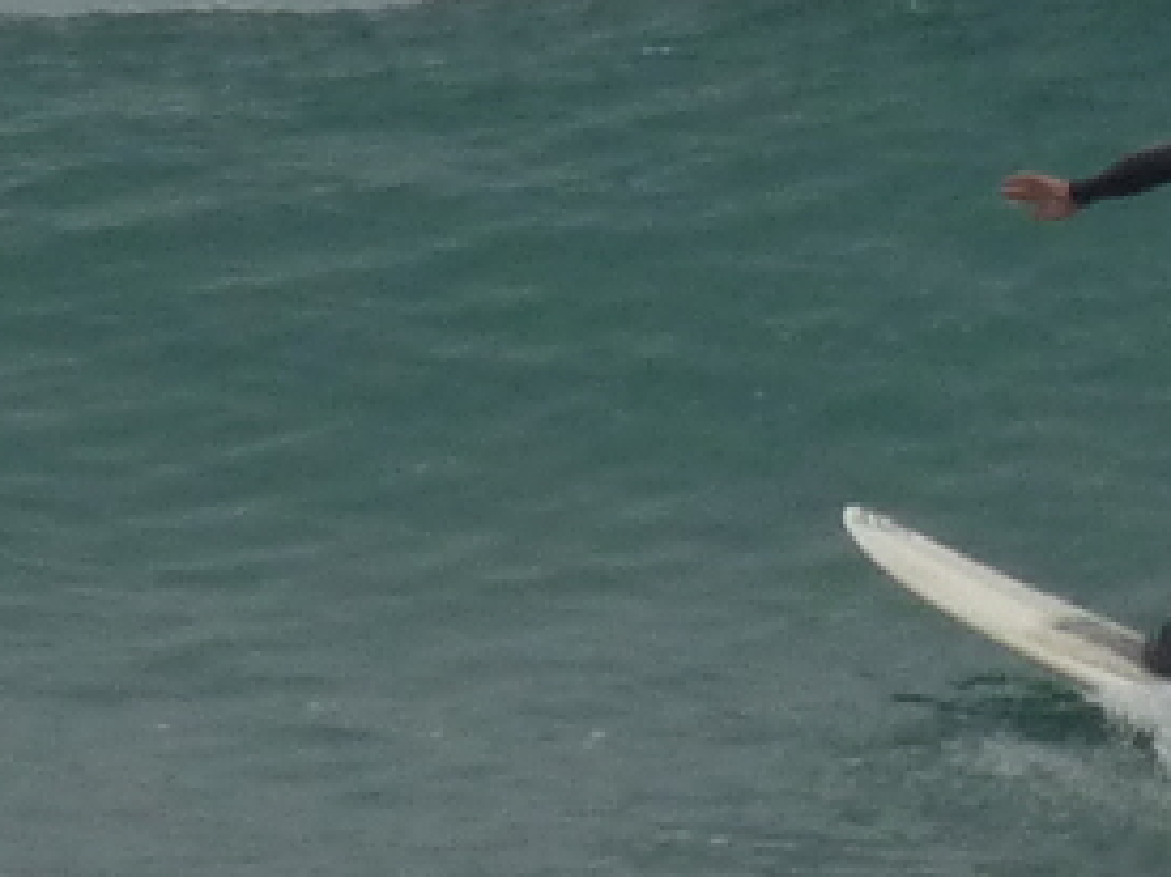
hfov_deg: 0.7
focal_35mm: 2829
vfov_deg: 0.5
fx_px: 95658
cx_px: 1290
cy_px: 213
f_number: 4.4
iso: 200
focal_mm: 86.4
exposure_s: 1/500
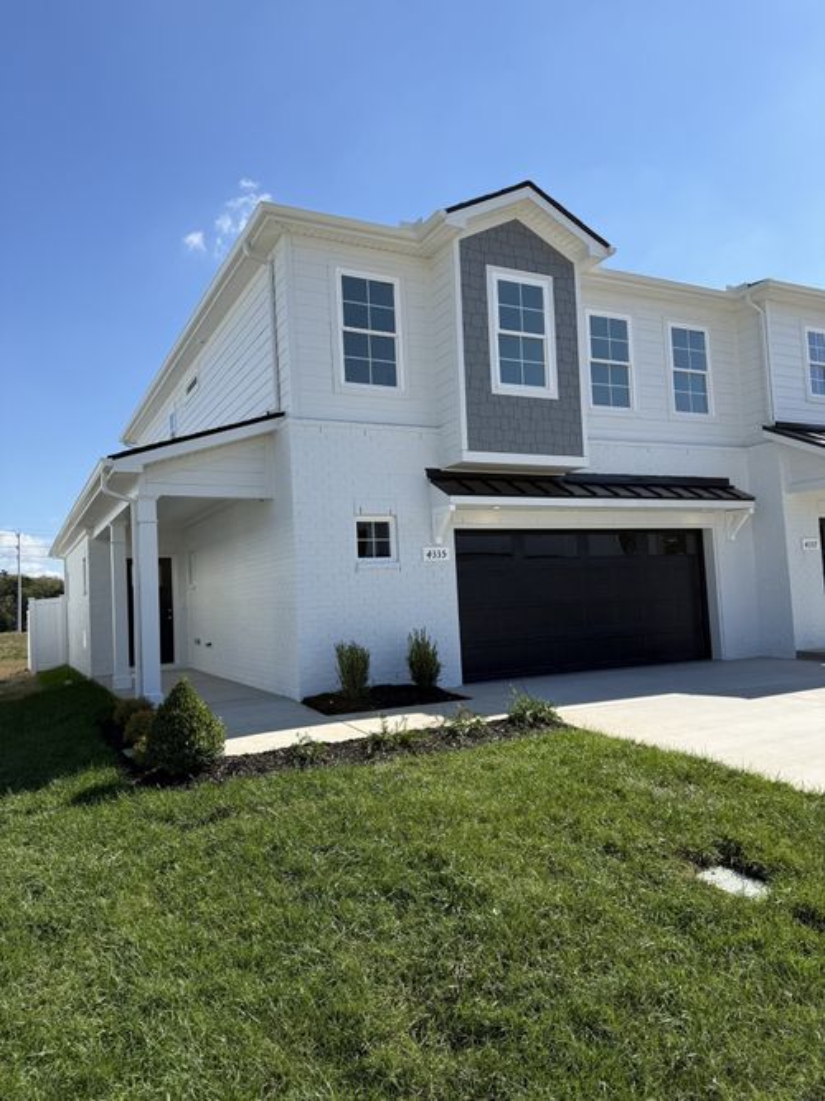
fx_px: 763
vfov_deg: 71.6
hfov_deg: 56.8
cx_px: 412
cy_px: 550
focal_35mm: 24
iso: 80
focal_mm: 6.76
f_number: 1.78
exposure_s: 1/4405
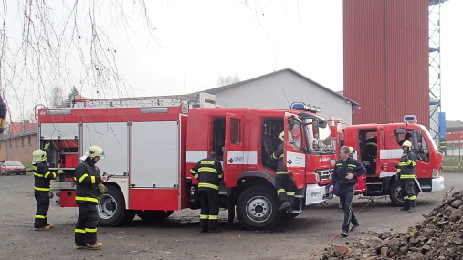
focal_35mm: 43
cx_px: 337
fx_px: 528
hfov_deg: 46.0
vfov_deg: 27.5
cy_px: 182
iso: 200
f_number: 2.8
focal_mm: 4.5
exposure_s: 1/800
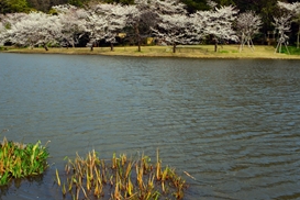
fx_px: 342
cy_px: 74
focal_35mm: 41
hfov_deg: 47.0
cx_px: 111
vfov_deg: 32.5
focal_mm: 28
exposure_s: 1/500
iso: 400
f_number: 11
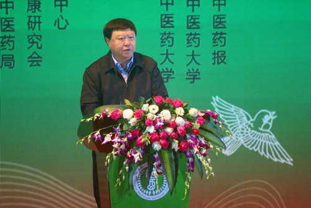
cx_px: 156
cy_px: 104
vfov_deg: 3.1
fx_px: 3890
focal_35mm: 450
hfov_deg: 4.6
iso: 800
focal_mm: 300
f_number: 5.6
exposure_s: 1/60
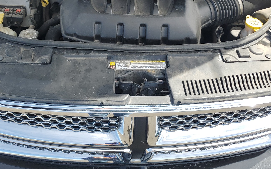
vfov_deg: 30.6
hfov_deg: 48.1
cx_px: 122
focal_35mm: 41
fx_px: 303
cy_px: 39
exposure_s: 1/1000
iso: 50
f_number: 1.5
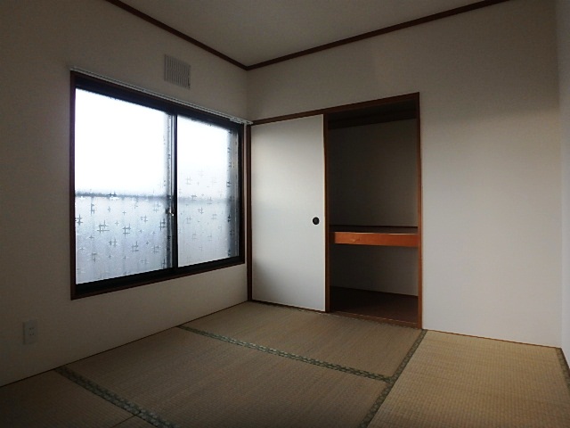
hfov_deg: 79.0
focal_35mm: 21
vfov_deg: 63.4
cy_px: 214
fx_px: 346
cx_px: 285
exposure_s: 1/80
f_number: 3.5
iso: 125
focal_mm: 3.7
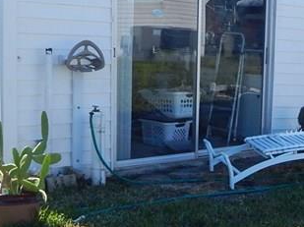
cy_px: 119
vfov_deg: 20.1
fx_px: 640
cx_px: 356
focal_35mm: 73
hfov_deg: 24.4
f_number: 3
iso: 125
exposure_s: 1/1250
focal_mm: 4
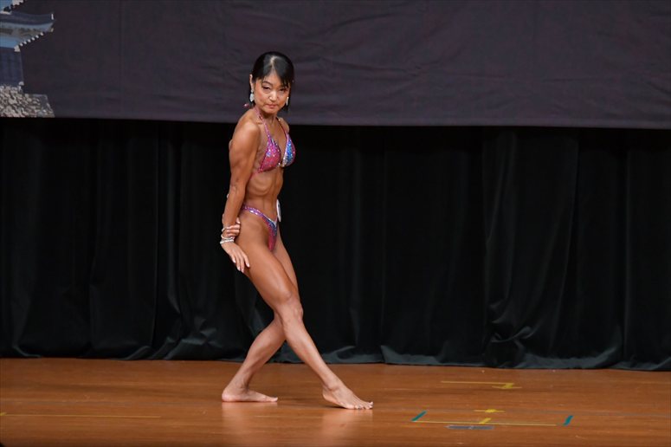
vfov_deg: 4.6
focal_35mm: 300
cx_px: 336
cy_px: 224
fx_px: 5589
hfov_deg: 6.9
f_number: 5.6
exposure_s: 1/400
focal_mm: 200
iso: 4000
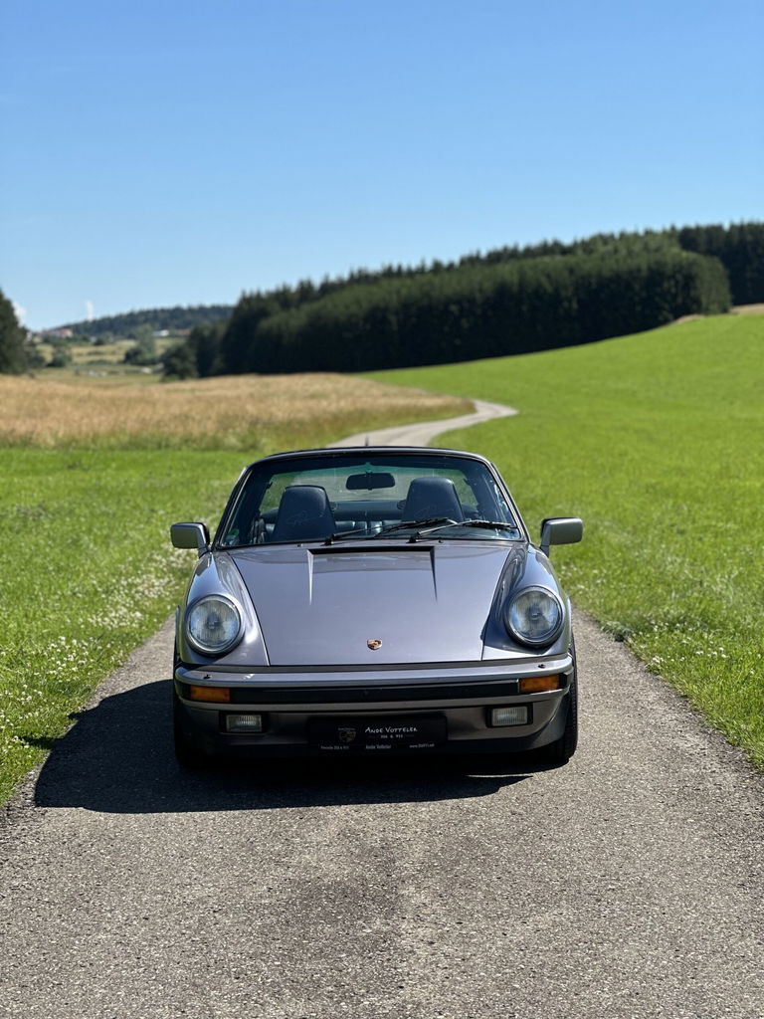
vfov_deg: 25.3
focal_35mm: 77
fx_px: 2266
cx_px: 382
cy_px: 510
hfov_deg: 19.1
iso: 32
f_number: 2.8
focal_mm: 9
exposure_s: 1/673
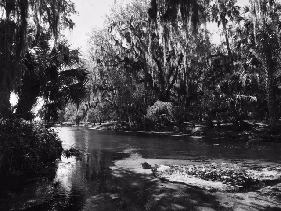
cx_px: 140
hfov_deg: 61.7
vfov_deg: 48.2
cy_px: 106
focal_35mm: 29
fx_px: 235
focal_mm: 4.15
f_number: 2.2
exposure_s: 1/439
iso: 25
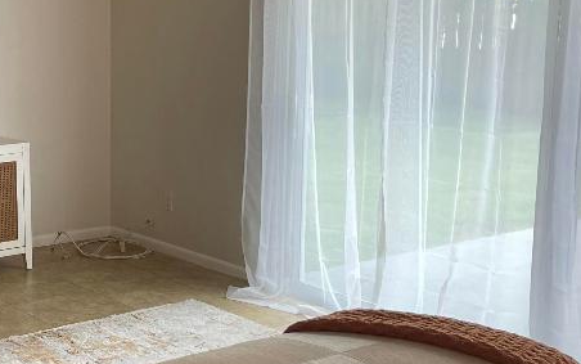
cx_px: 22
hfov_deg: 31.8
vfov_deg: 21.7
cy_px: 190
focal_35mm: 60
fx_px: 951
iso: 100
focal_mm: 5.1
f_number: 1.6
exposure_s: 1/120
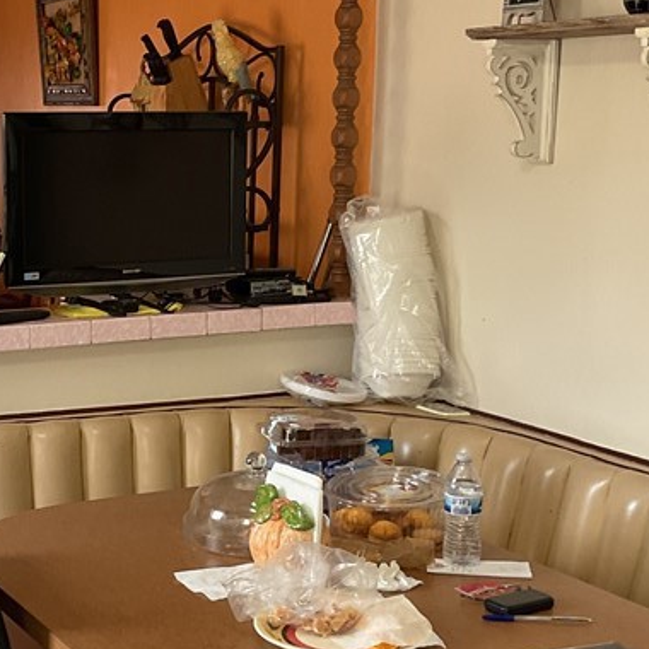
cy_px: 383
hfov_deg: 24.6
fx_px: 1464
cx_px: 140
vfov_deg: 25.0
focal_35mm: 69
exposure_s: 1/60
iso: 80
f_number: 1.8
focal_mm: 3
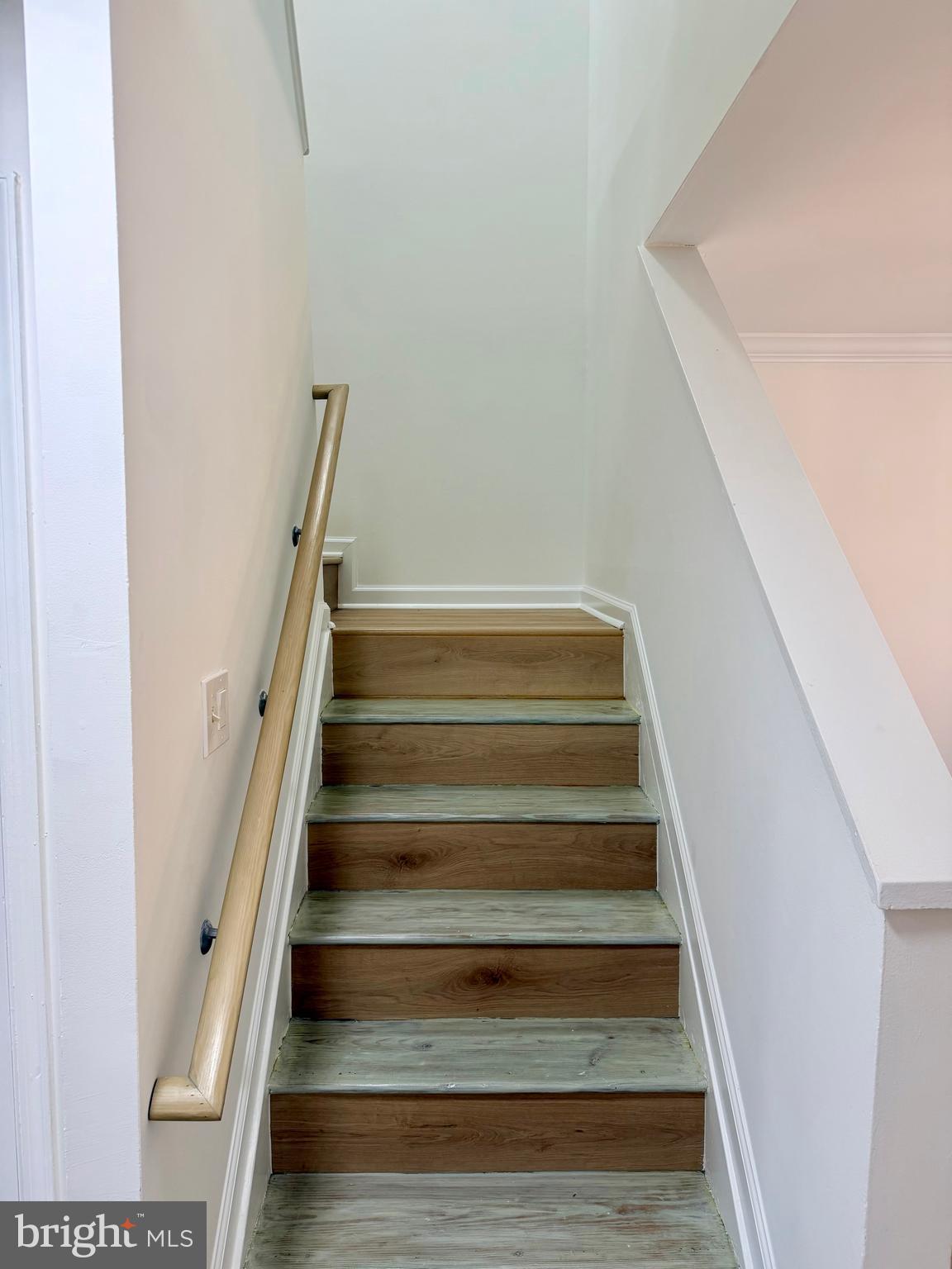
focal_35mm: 24
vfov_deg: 71.6
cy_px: 634
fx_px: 880
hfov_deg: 56.8
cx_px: 476
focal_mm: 6.76
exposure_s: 1/120
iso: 125
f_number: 1.78
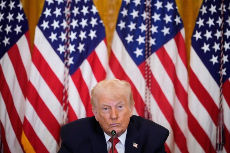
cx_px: 115
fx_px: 3194
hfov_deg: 4.1
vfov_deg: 2.7
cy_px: 76
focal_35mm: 500
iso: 12800
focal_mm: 500
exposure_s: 1/160
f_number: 6.3
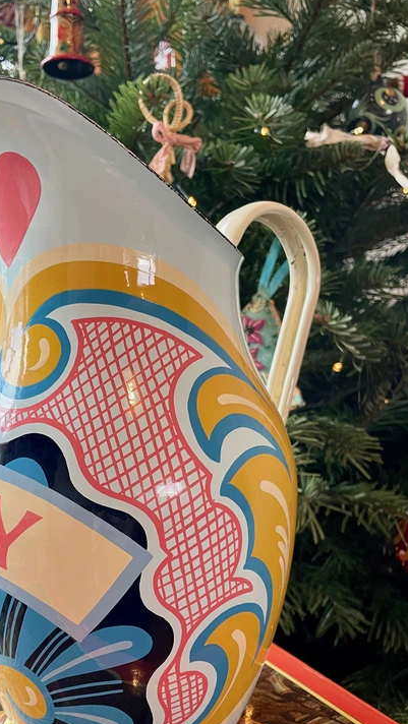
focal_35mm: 35
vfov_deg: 56.2
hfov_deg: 33.4
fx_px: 673
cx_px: 134
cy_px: 434
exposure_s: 1/85
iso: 125
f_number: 1.6
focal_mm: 4.2
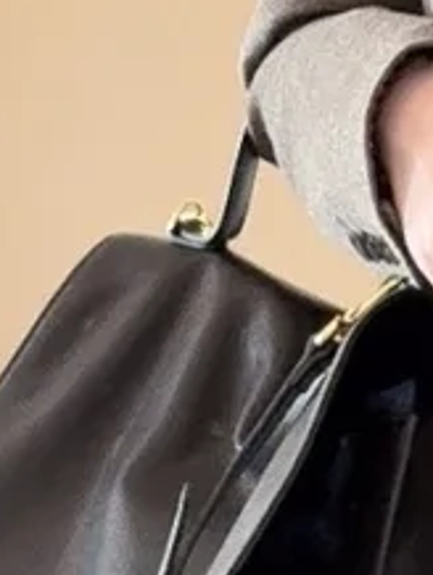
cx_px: 866
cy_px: 501
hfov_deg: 4.6
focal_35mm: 317
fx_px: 5277
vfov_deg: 6.2
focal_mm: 6.76
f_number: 1.78
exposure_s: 1/64
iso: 100
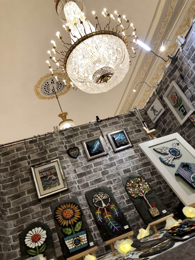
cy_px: 130
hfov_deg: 49.7
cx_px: 98
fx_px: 210
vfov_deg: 63.4
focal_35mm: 28
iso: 40
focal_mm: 3.99
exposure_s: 1/17
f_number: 1.8
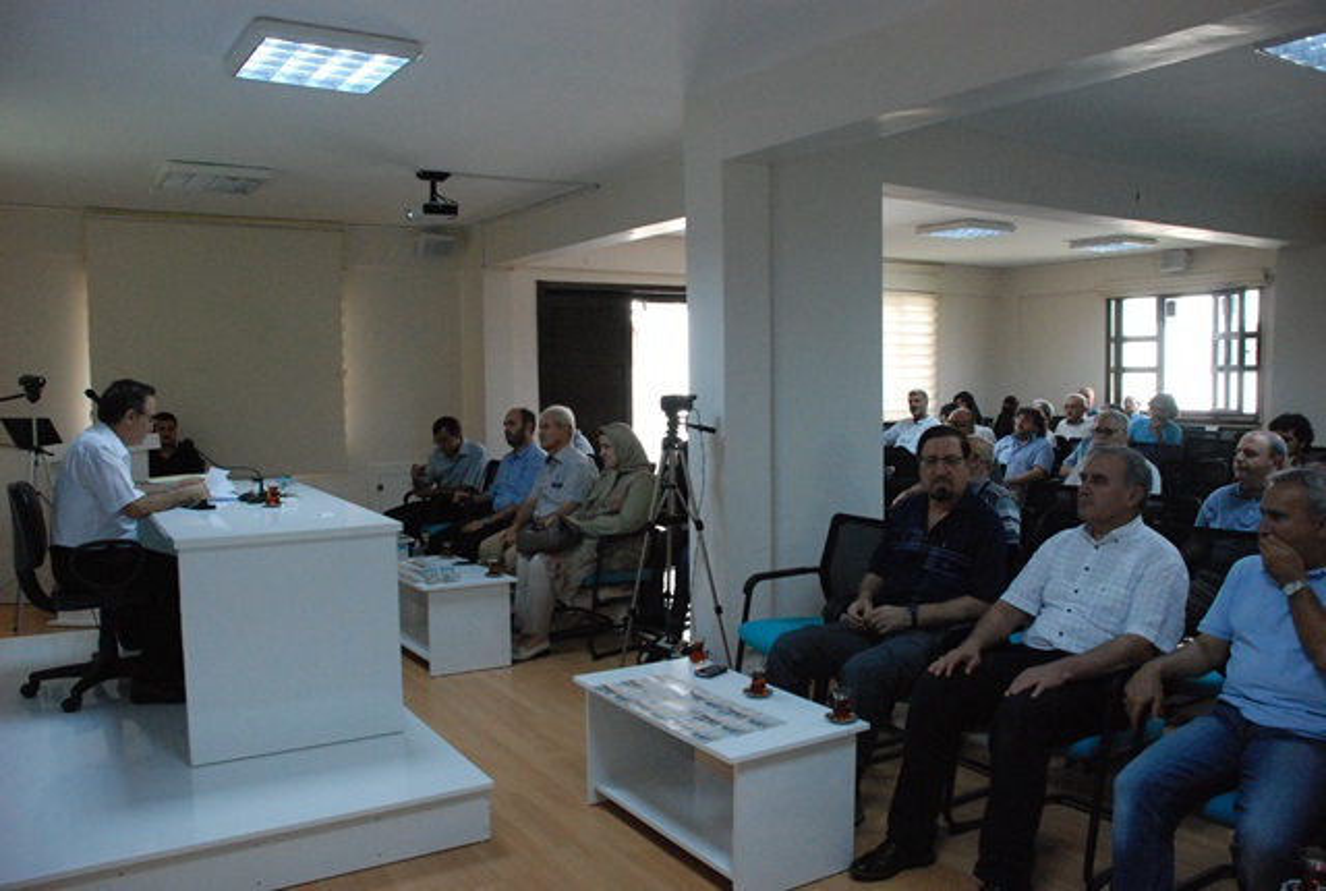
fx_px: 1108
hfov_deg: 61.8
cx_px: 663
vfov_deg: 43.8
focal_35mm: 30
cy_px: 446
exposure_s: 1/100
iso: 1600
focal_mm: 20
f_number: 5
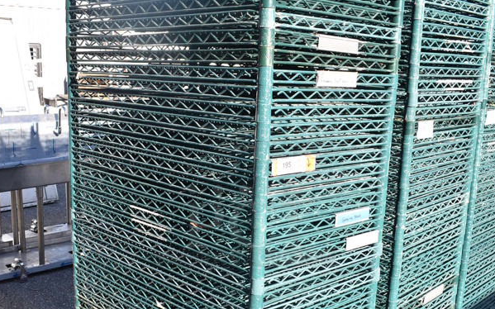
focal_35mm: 42
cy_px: 223
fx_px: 566
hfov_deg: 47.2
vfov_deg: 30.1
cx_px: 244
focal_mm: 18
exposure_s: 1/250
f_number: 6.3
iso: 200
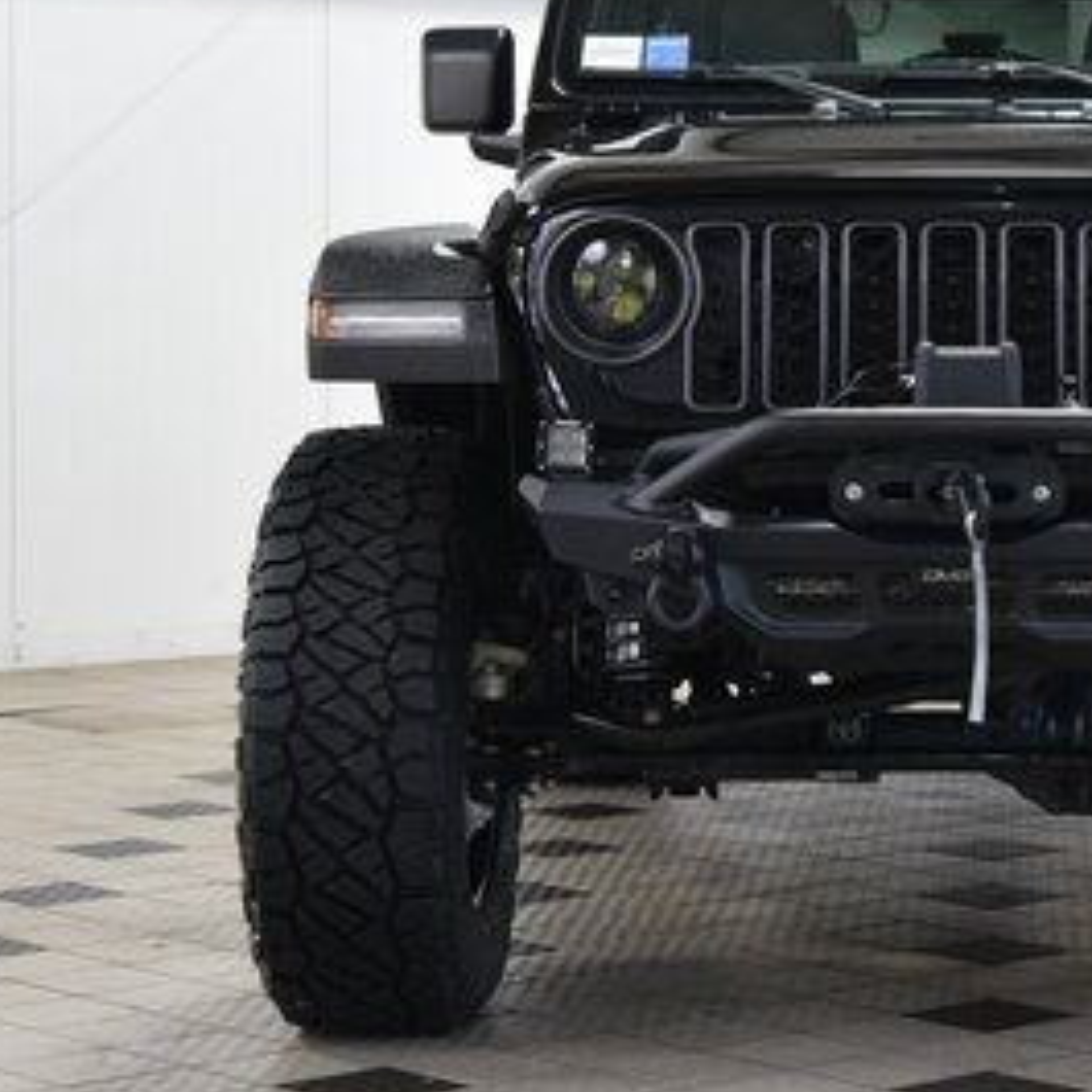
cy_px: 365
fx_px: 3962
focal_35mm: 111
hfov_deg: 15.5
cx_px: 960
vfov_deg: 15.7
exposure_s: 1/60
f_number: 5
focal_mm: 36
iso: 1600
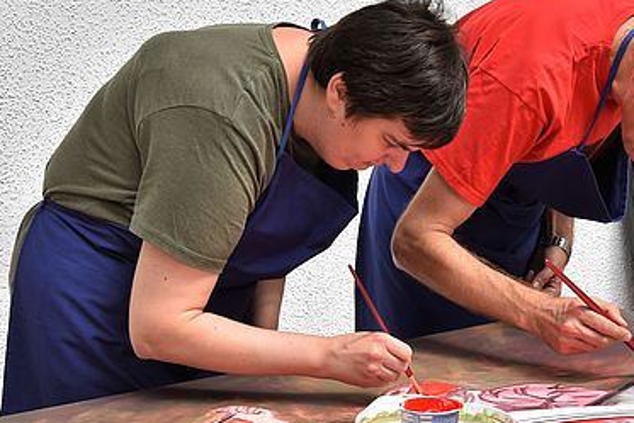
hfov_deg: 19.8
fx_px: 1815
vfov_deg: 13.3
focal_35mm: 103
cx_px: 405
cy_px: 194
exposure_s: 1/320
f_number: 9
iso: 200
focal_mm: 32
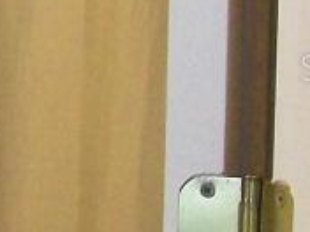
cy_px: 67
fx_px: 1881
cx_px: -435
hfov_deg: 8.6
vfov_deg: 7.1
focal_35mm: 210
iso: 160
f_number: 2.7
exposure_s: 1/60
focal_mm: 6
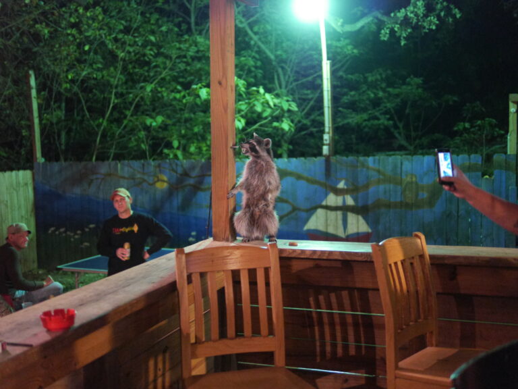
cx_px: 259
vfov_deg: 29.1
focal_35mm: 50
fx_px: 748
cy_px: 194
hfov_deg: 38.2
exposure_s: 1/60
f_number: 1.4
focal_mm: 25
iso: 3200
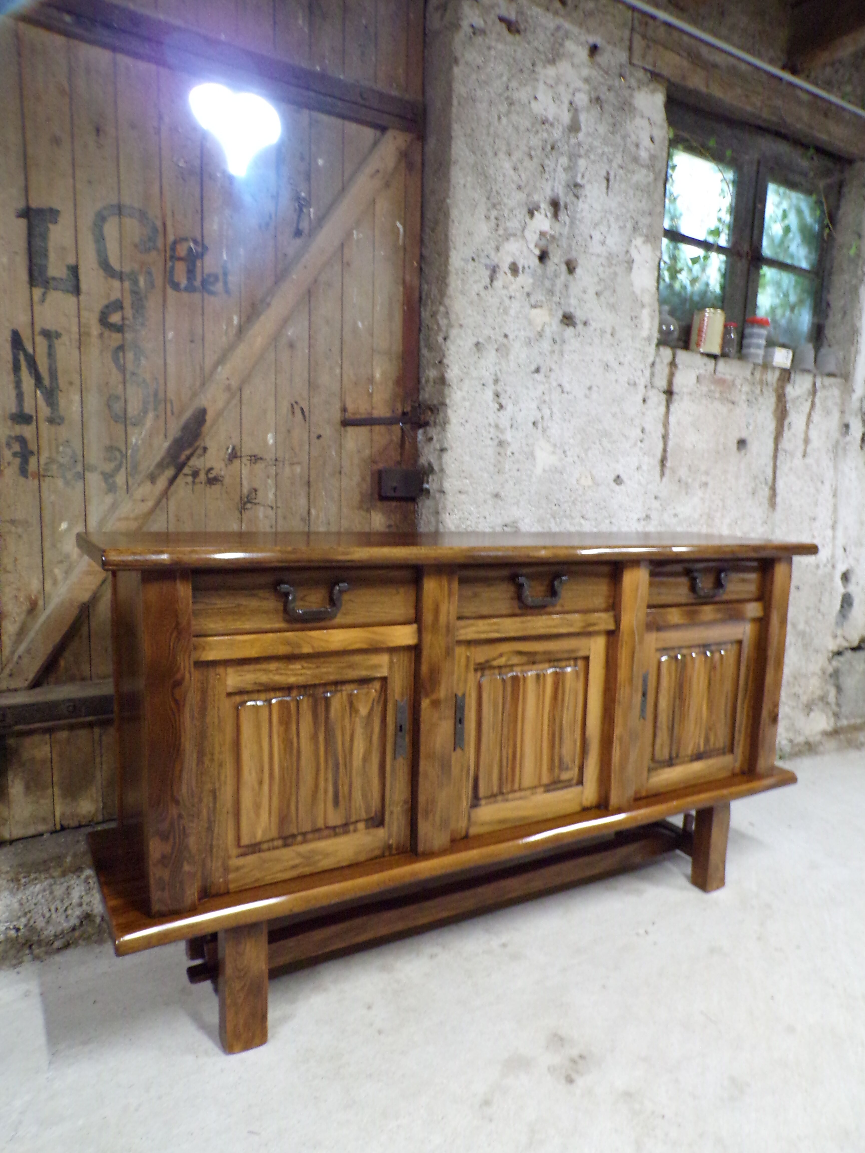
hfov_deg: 56.8
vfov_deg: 71.6
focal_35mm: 24
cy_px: 576
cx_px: 432
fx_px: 800
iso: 510
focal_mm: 4.3
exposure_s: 1/17
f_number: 3
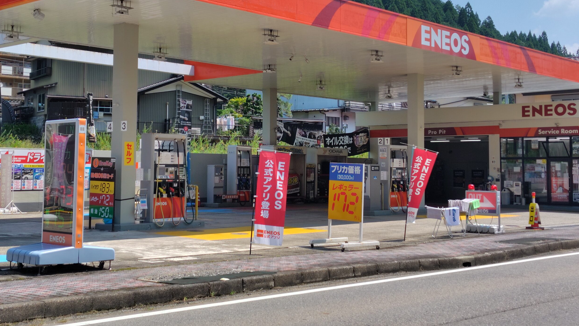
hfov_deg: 71.9
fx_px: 399
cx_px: 288
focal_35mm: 26
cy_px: 108
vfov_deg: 43.7
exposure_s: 1/1061
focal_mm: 5.6
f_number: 1.9
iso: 50
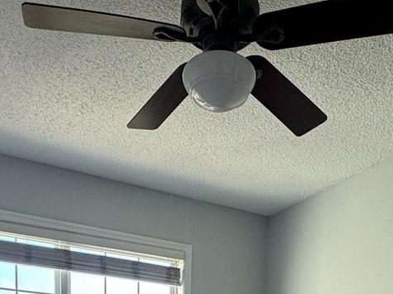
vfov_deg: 22.9
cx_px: 212
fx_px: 533
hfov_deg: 40.4
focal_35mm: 47
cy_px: 476
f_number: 2.2
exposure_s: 1/99
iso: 64
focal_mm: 2.22
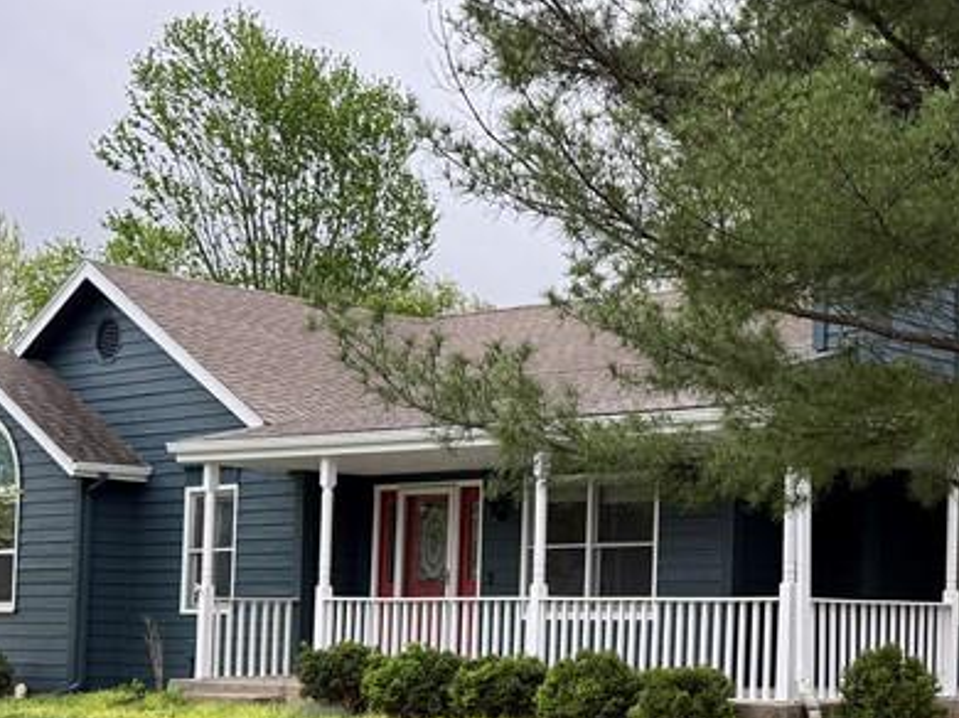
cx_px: 893
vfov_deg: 23.2
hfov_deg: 29.3
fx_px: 1744
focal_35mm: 63
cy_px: 461
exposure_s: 1/643
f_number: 1.78
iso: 100
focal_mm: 6.76
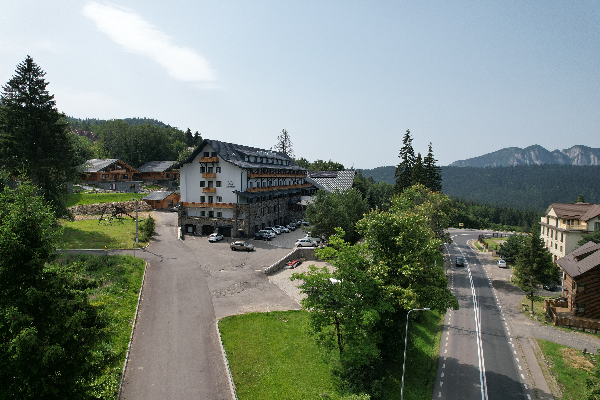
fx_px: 367
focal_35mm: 22
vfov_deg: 57.2
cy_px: 200
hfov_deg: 78.6
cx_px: 300
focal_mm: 8.38
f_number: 2.8
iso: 100
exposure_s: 1/2500
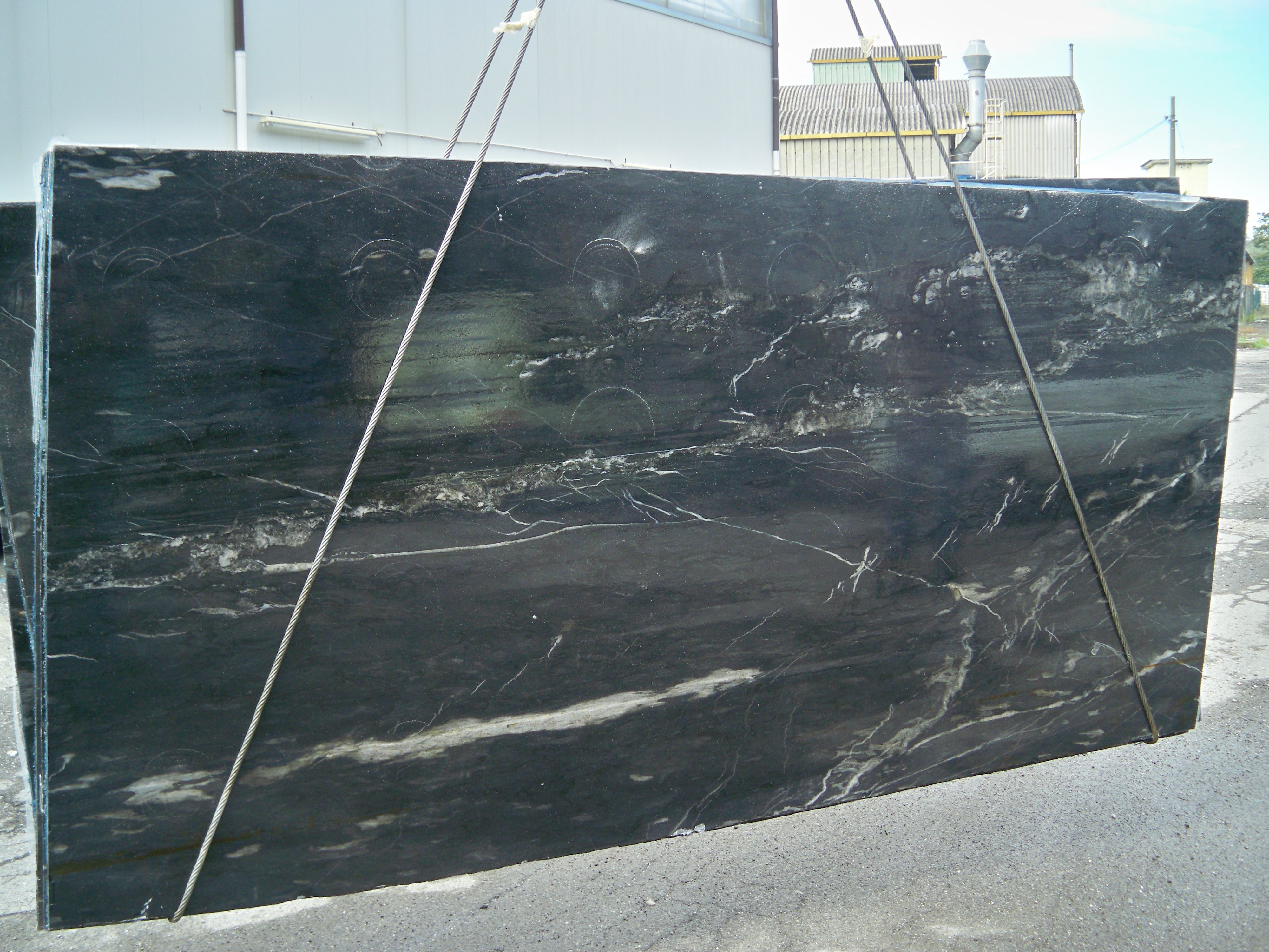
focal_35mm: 37
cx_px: 634
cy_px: 476
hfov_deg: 50.1
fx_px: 1356
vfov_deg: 38.7
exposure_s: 1/160
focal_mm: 7.9
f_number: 3.1
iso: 160
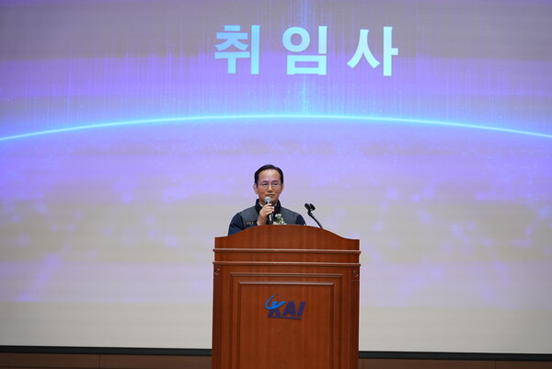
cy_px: 184
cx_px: 276
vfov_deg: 17.7
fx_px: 1181
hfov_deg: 26.3
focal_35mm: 77
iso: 2500
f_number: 4
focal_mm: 77
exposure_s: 1/125
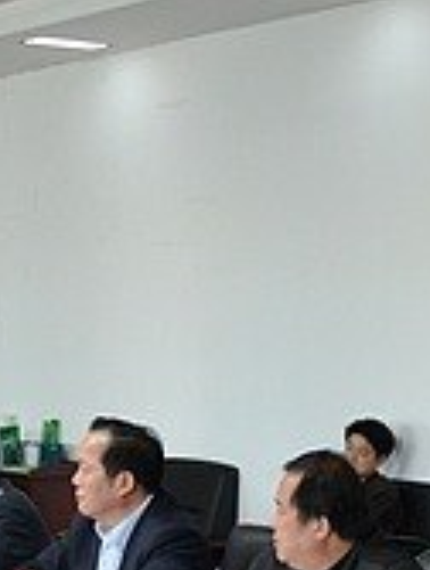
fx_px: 1534
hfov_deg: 15.1
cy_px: 512
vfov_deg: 20.6
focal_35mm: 93
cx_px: -164
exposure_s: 1/125
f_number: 3.5
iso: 1250
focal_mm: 18
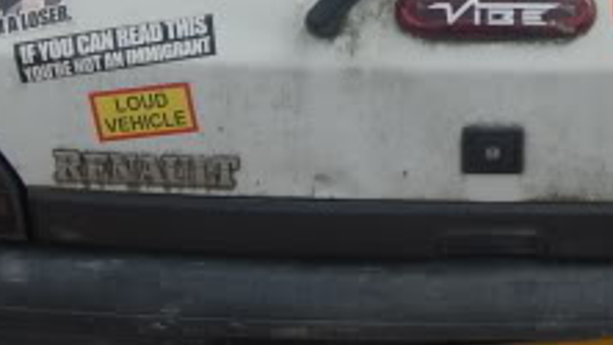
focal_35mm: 130
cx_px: 468
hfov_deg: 16.4
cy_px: -112
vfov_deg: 9.2
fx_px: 2112
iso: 200
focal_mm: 23
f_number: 8
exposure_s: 1/250
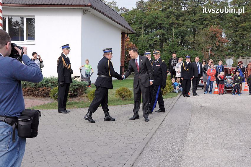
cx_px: 126
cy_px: 84
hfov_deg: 46.4
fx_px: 293
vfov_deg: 31.8
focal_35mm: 42
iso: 500
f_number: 10
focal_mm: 28
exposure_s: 1/400
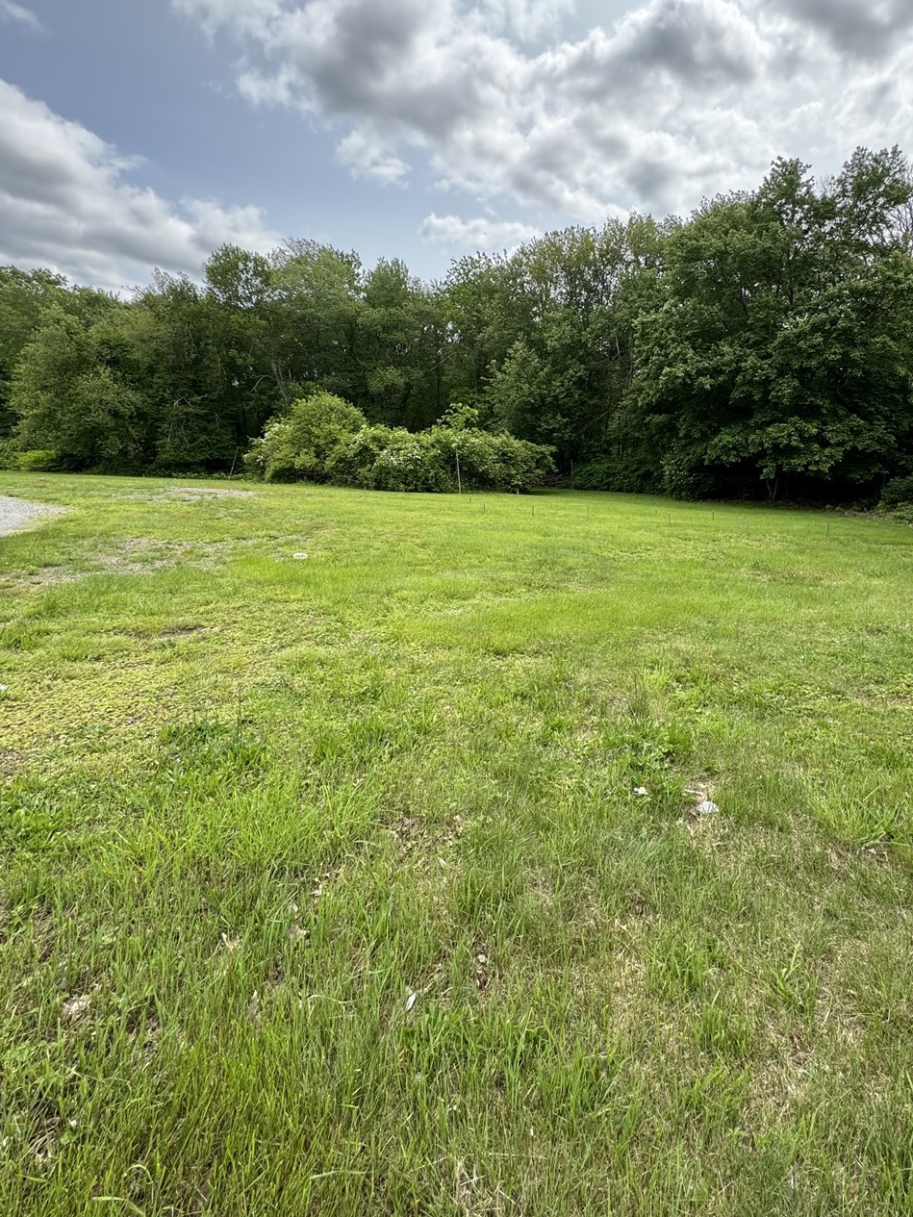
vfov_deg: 90.1
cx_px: 550
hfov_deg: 73.9
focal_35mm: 17
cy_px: 497
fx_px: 598
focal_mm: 2.22
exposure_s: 1/498
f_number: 2.2
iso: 40
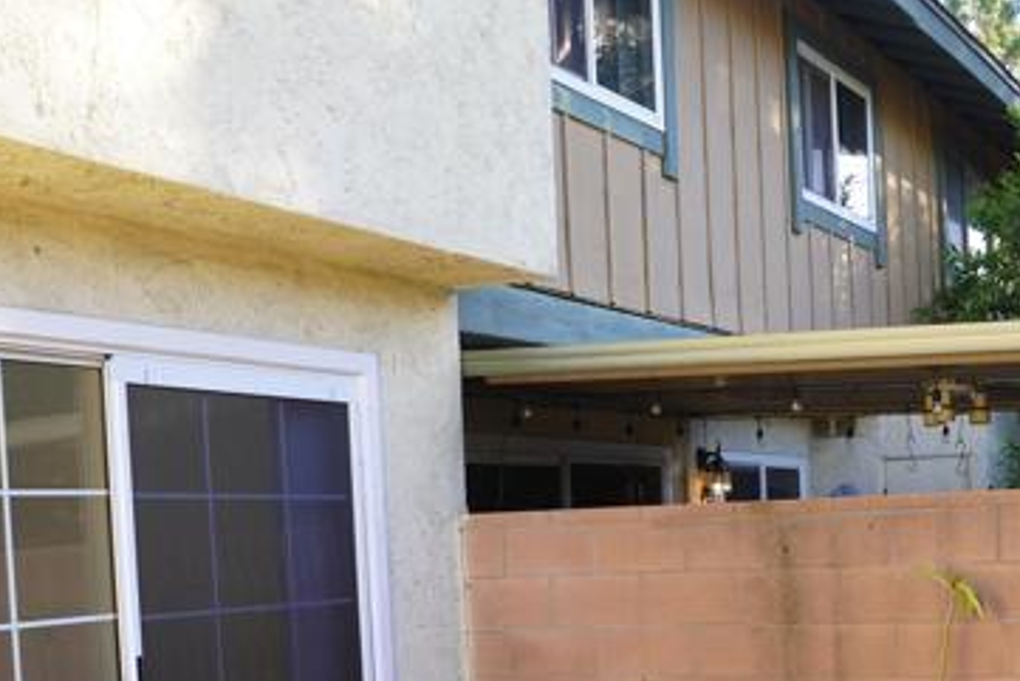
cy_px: 595
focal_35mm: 55
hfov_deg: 35.2
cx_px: 797
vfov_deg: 24.0
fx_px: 1559
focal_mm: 31
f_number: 5
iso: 100
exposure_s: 1/80
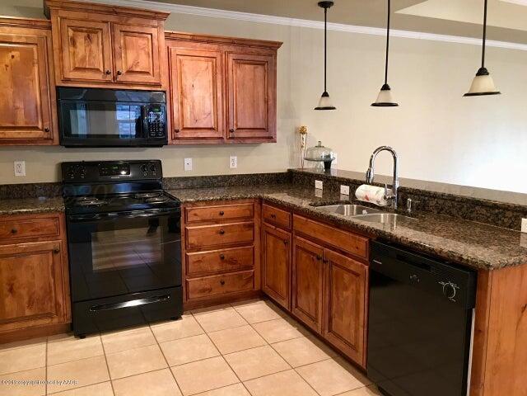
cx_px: 264
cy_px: 198
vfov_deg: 48.2
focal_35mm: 29
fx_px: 442
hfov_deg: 61.7
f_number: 2.2
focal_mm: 4.15
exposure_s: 1/8
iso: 100
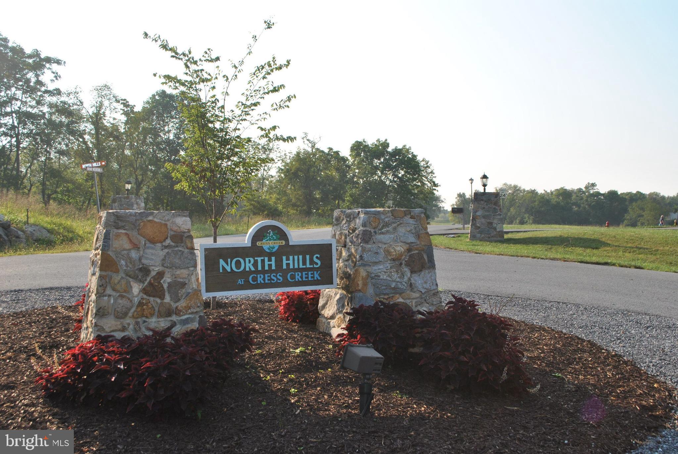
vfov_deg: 37.0
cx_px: 339
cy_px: 227
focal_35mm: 36
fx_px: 679
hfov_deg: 53.1
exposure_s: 1/200
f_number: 6.3
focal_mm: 24
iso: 100
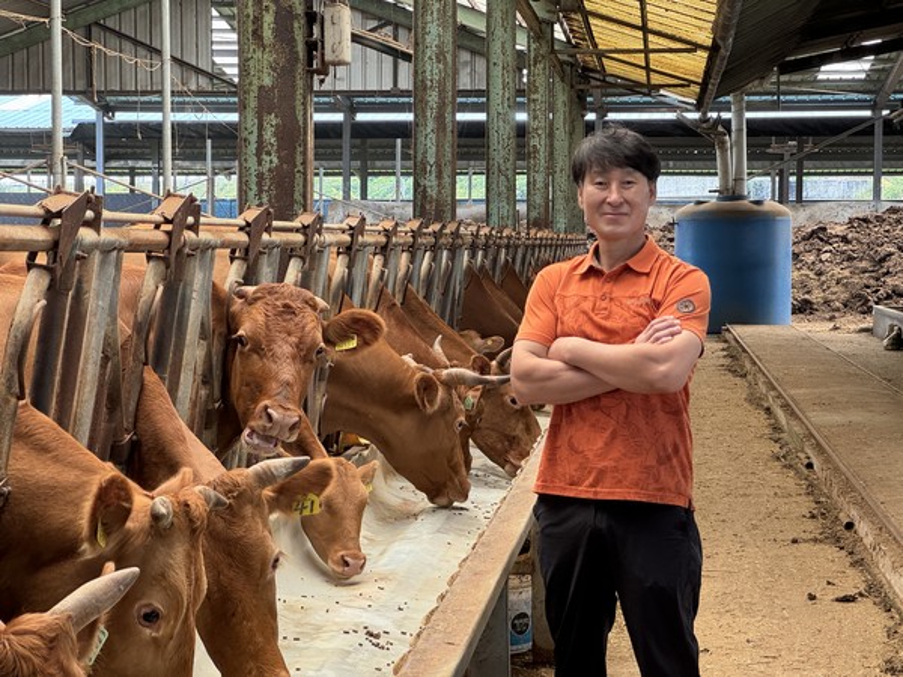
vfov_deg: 19.1
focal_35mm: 77
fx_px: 2009
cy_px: 338
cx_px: 452
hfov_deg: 25.3
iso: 125
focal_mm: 9
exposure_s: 1/99
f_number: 2.8
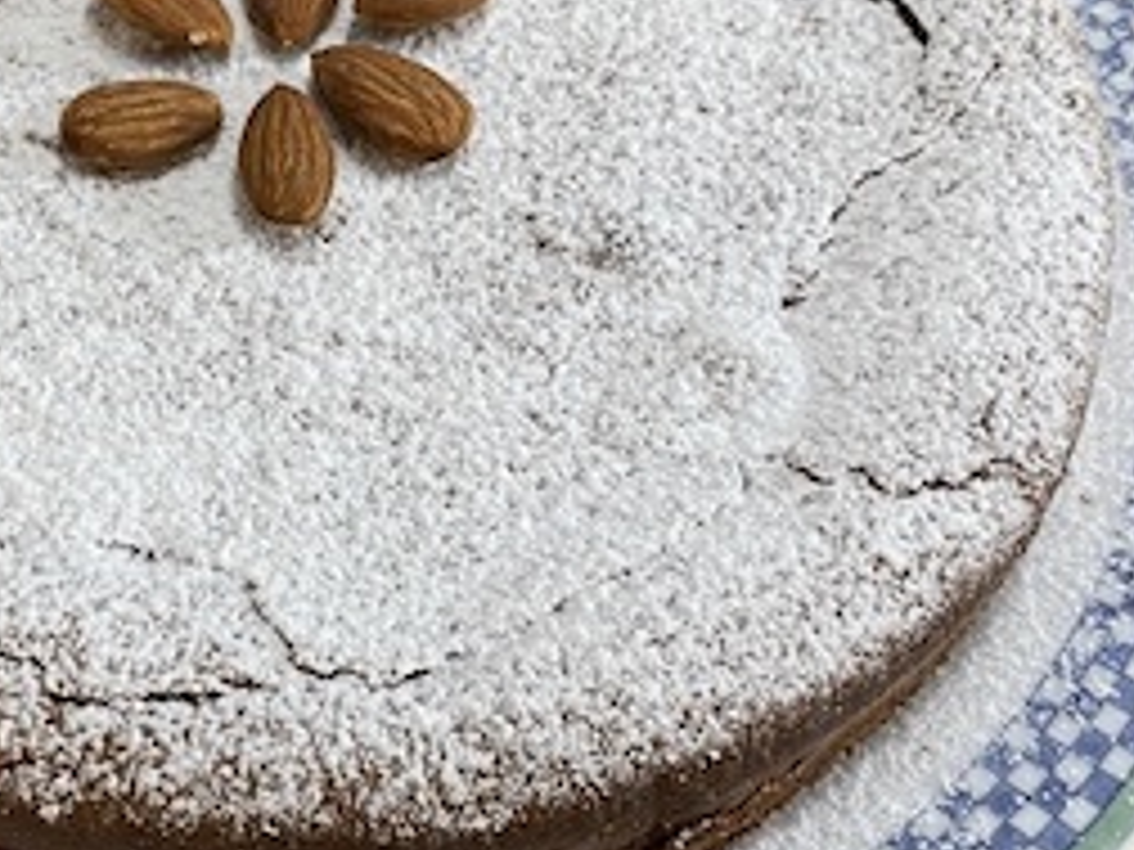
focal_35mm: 62
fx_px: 2031
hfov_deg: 30.6
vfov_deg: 23.6
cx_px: 274
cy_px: 324
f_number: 1.8
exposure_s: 1/50
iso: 80
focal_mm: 4.25
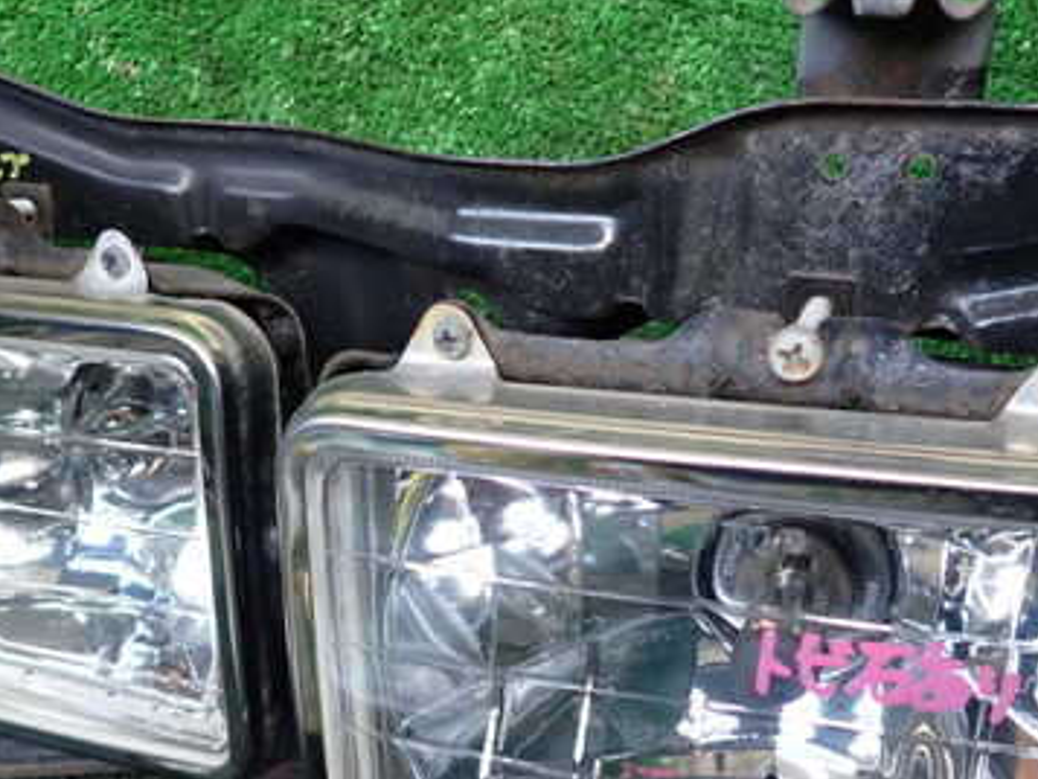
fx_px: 1260
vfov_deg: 33.7
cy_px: 576
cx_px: 538
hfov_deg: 44.8
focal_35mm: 42
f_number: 2
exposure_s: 1/60
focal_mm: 4.5
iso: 125
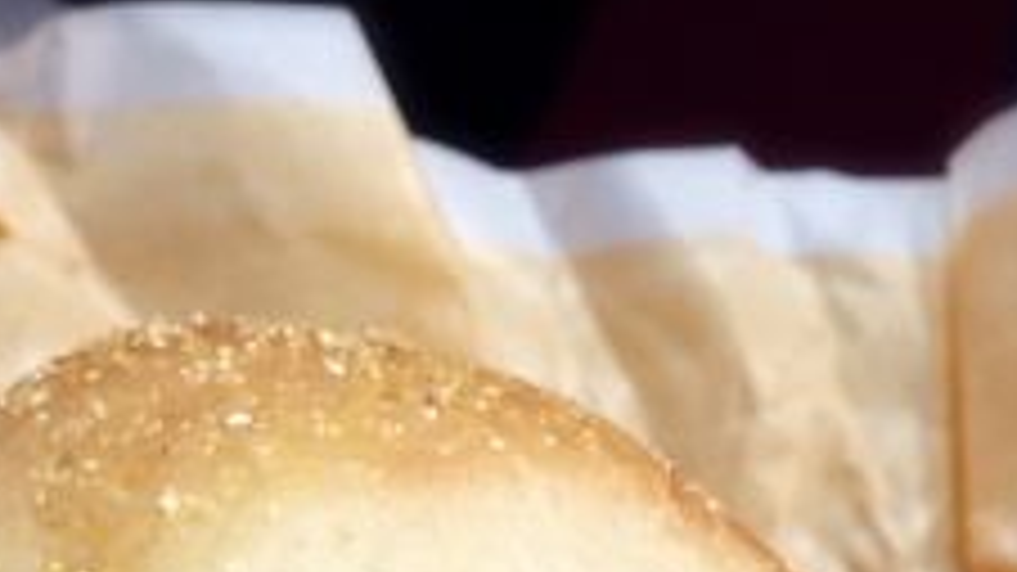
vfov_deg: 10.4
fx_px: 2642
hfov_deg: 21.7
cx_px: 353
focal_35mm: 98
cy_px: 1455
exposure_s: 1/33
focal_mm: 4.15
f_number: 2.2
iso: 40
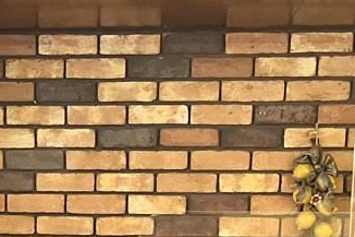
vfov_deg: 14.7
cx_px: 79
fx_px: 818
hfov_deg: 24.2
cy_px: 401
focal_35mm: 83
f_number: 1.6
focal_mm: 5.1
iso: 250
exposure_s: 1/60
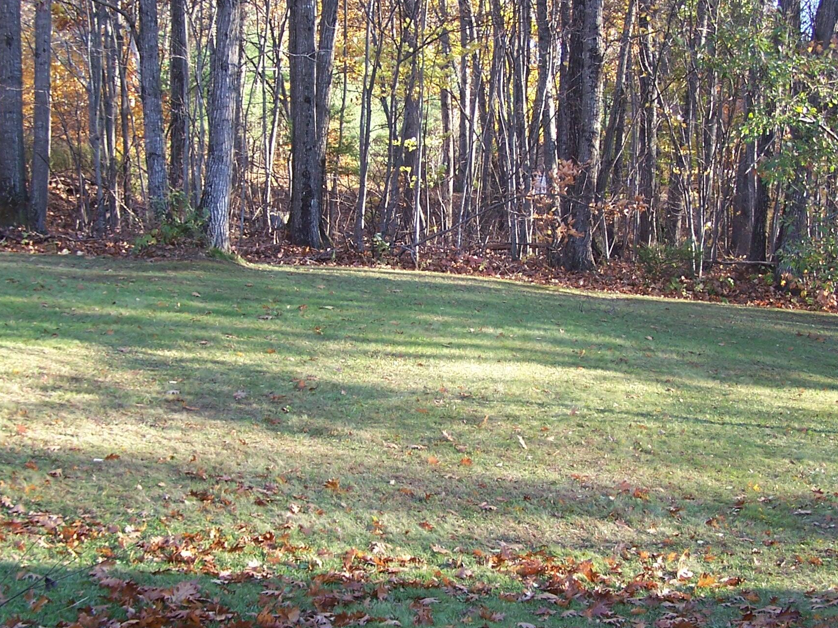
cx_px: 454
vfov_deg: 25.7
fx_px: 1380
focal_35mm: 57
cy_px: 315
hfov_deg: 33.8
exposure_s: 1/60
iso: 80
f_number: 2.8
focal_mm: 6.3
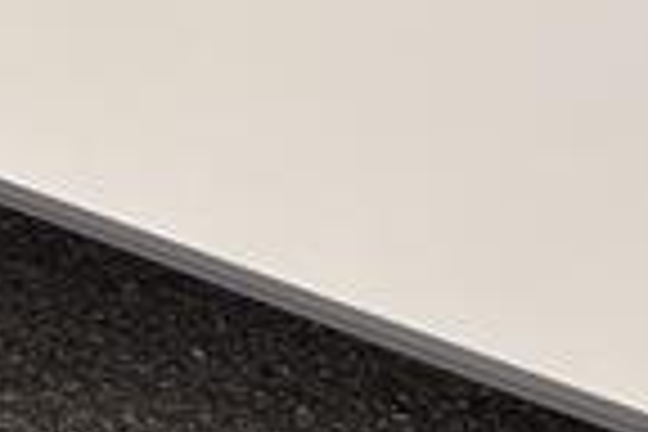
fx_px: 2700
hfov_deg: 12.0
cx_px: -688
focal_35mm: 150
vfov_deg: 7.9
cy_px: -855
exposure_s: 1/844
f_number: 1.6
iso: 50
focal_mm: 5.96
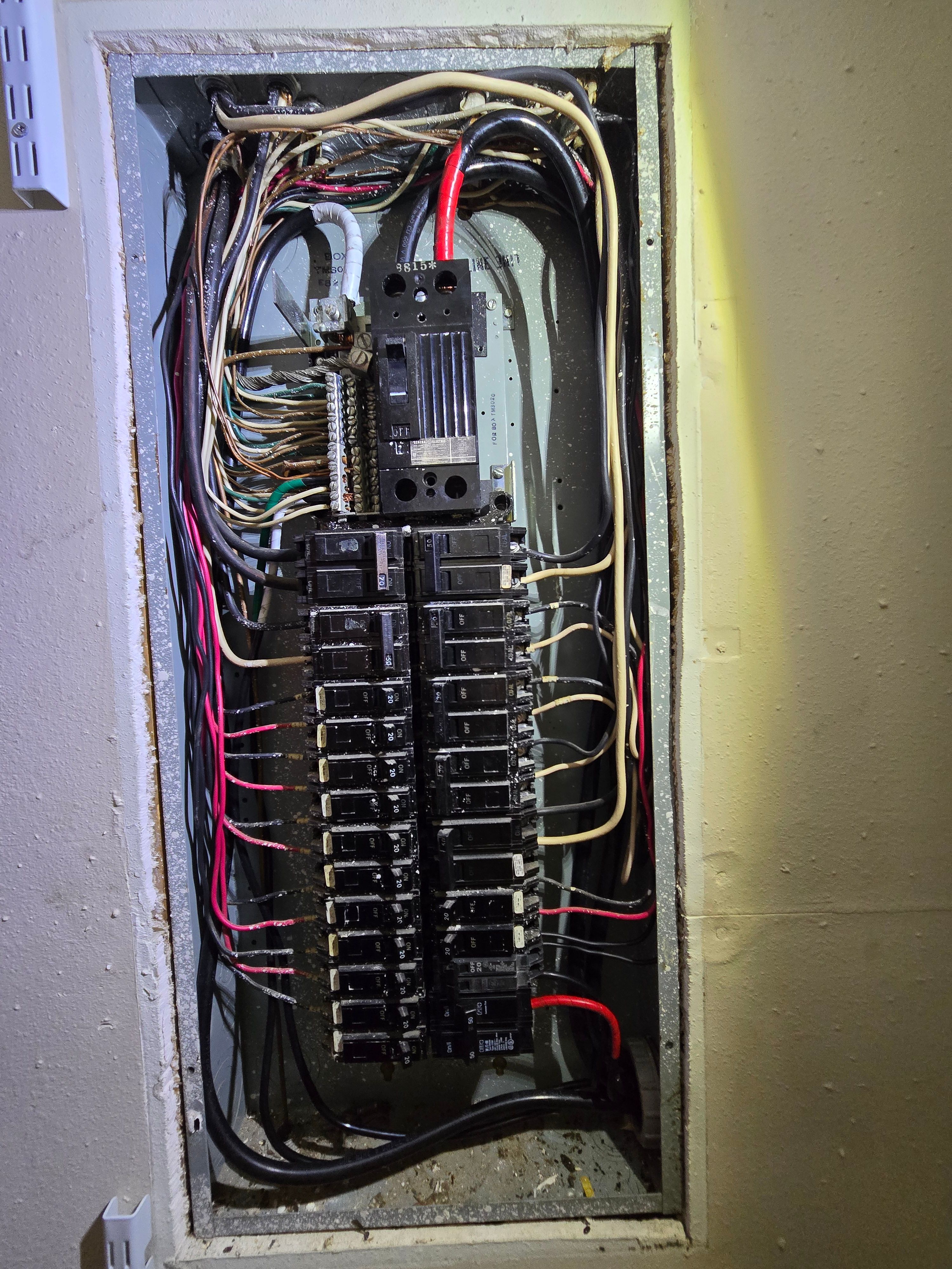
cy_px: 634
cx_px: 476
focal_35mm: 13
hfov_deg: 89.9
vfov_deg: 106.2
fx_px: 477
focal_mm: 2.2
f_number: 2.2
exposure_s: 1/50
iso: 320
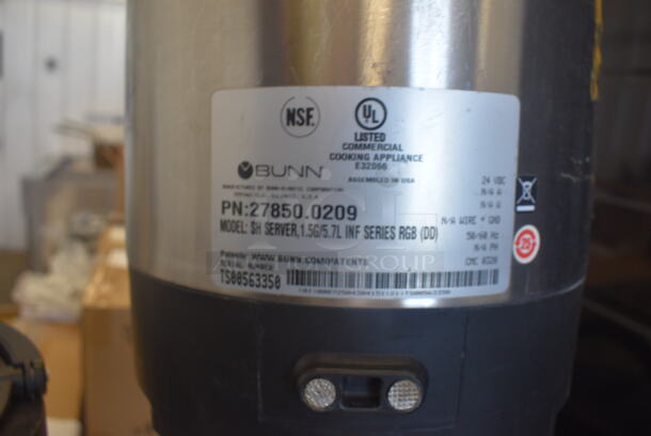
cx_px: 326
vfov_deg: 48.0
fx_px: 489
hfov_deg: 67.3
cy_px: 218
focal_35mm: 27
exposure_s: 1/60
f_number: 5.6
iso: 450
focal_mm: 18
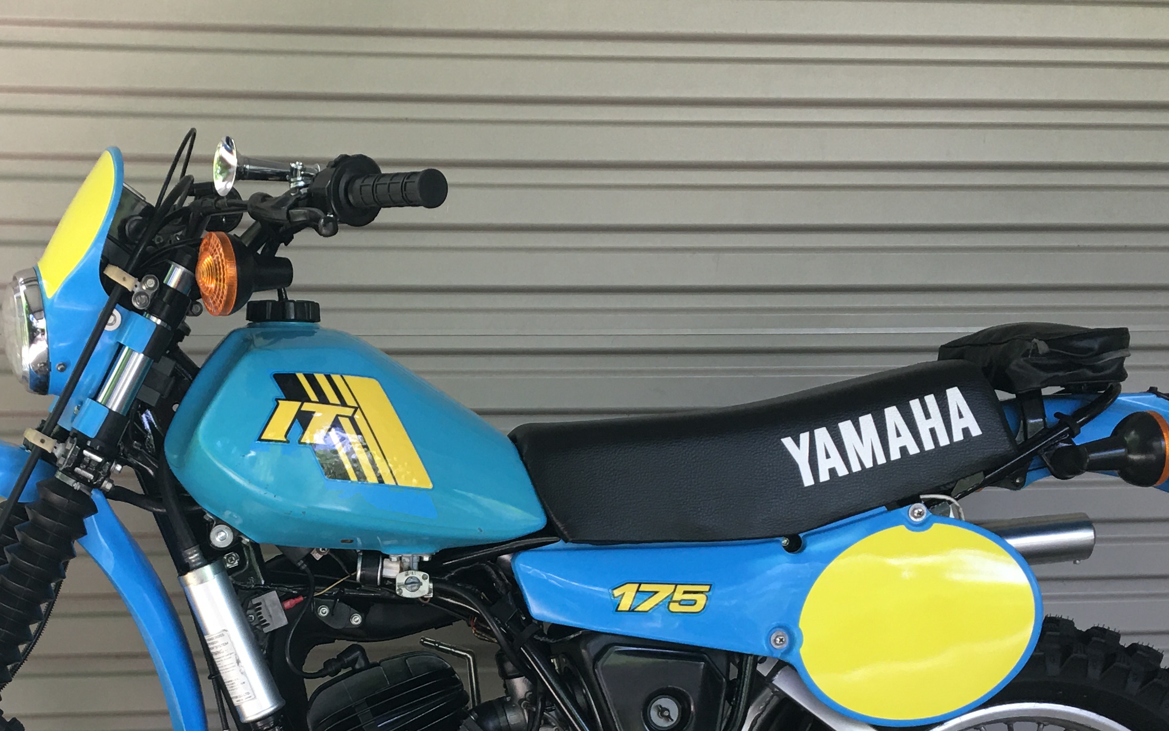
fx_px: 1784
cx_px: 393
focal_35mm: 56
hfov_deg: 35.9
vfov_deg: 22.6
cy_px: 660
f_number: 2.2
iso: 25
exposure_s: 1/33
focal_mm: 4.15
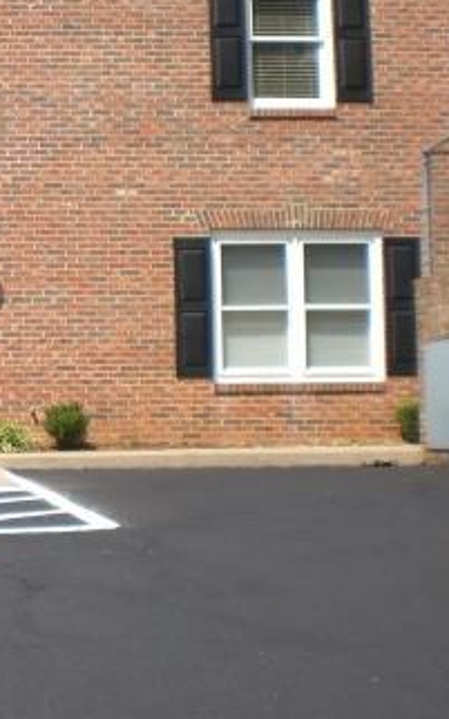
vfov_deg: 25.8
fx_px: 1568
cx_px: -170
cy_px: 277
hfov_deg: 15.4
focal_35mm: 80
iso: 50
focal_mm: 6.3
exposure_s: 1/400
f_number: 4.4
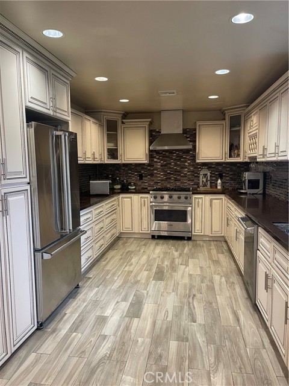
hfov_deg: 53.1
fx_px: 289
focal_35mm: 26
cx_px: 144
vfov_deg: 67.3
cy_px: 193
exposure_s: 1/60
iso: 125
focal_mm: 5.1
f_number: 1.6
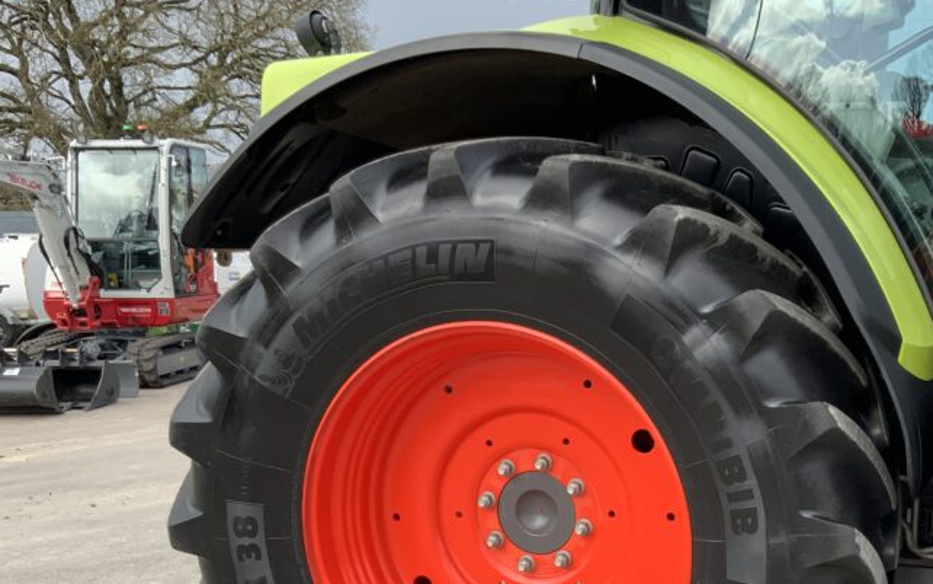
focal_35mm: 49
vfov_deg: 25.8
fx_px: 1247
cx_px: 657
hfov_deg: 40.3
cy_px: 492
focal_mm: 3
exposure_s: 1/422
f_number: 1.8
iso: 16
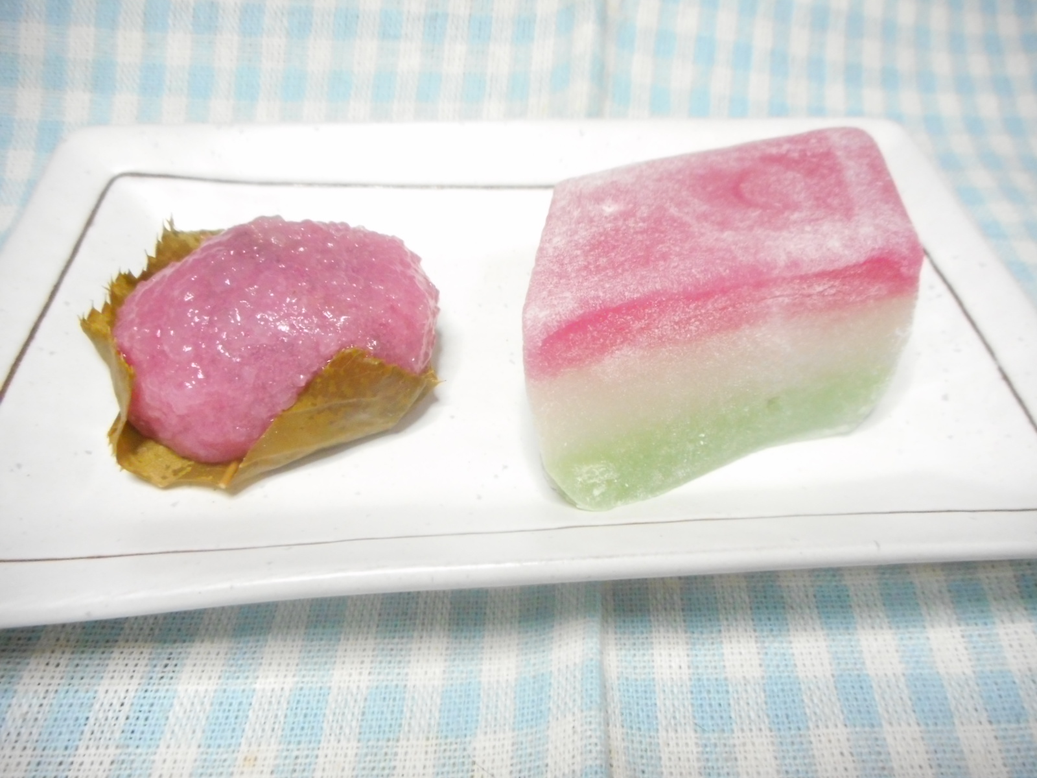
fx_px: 749
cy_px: 389
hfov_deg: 69.4
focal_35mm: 25
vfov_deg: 54.9
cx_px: 518
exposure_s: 1/50
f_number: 3.7
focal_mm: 4.5
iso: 800
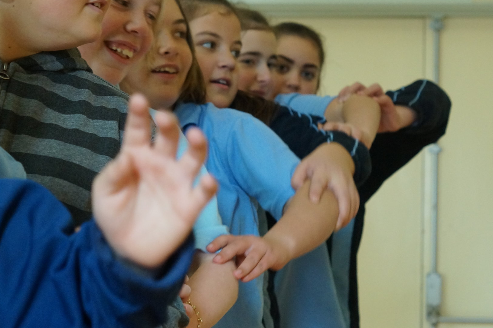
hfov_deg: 17.7
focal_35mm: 115
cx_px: 122
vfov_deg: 11.9
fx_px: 1573
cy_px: 175
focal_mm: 50
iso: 1600
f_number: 4.5
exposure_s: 1/100
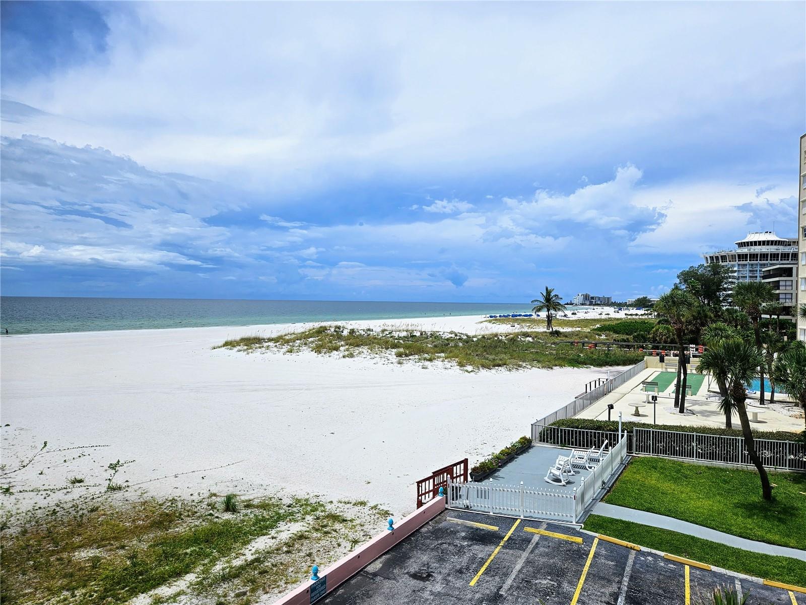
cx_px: 403
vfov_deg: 58.9
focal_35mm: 23
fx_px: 536
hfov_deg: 73.9
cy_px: 302
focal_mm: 5.4
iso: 25
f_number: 1.8
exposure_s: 1/2671
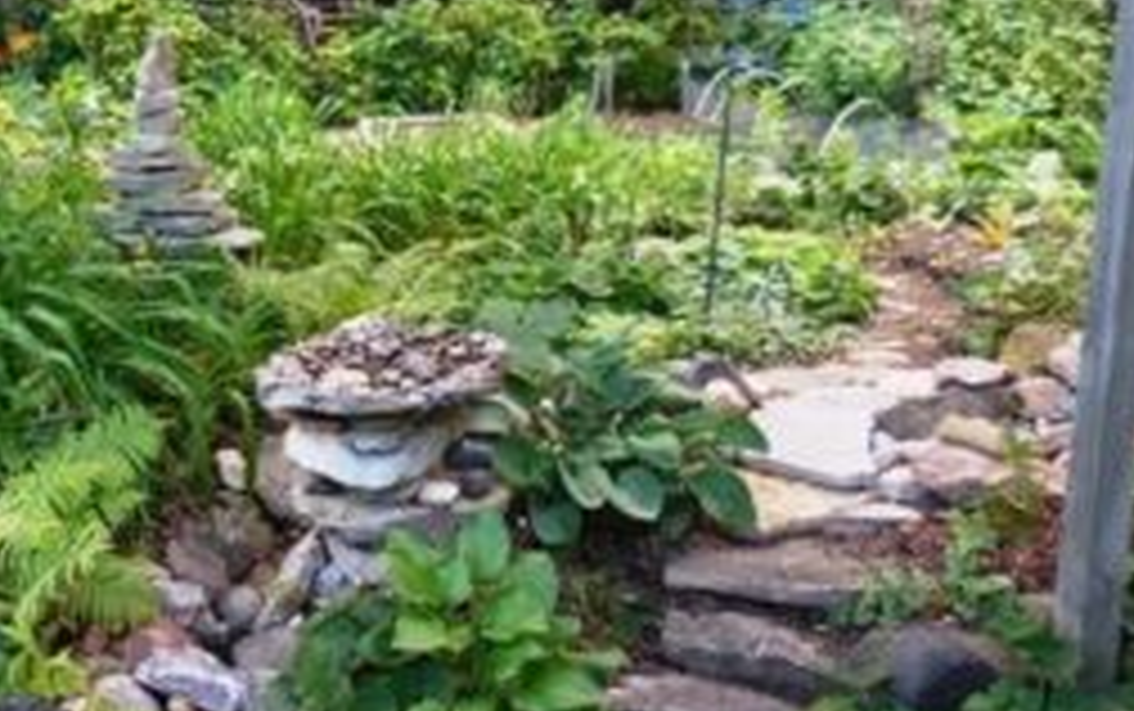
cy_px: 216
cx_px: 392
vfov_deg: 30.3
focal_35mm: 42
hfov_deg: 46.5
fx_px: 1299
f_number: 3.3
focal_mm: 4.5
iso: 125
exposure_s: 1/40
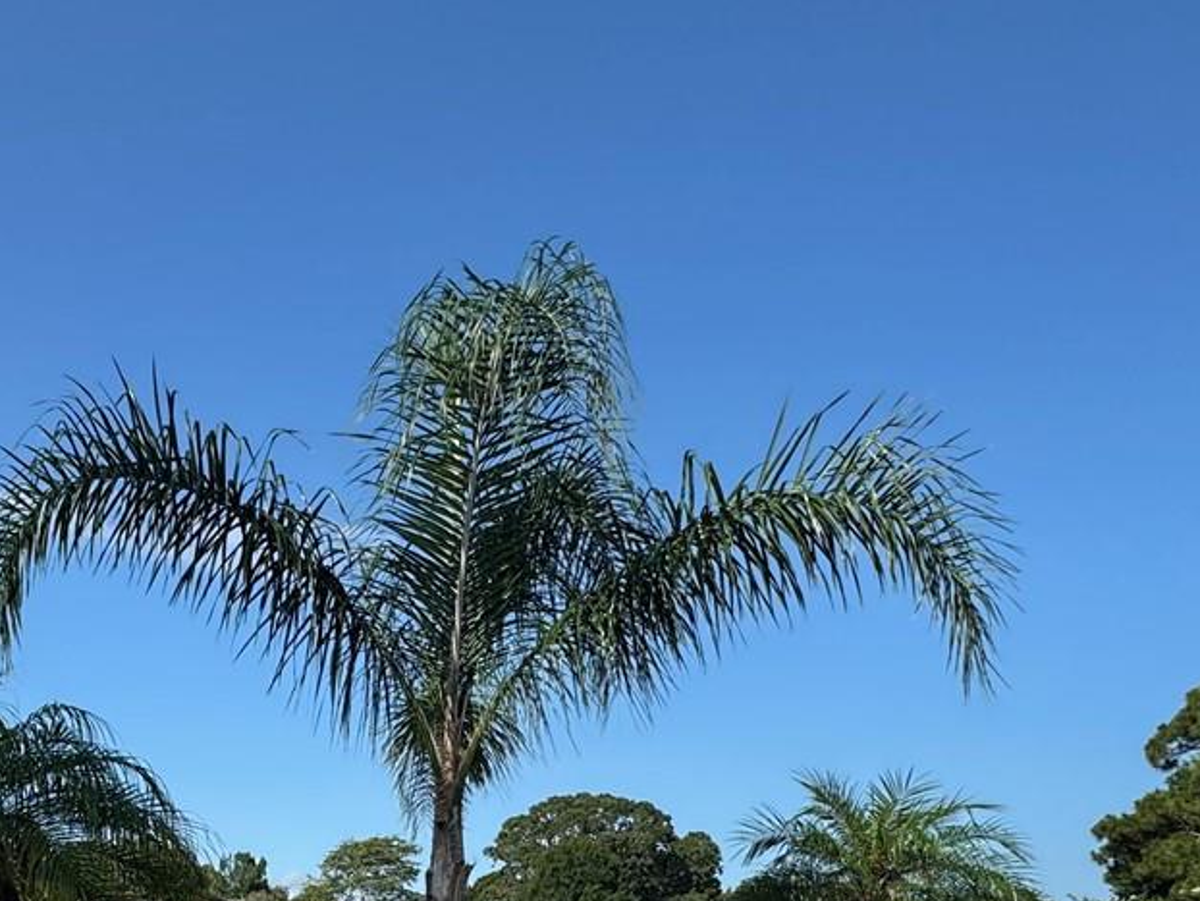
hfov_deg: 48.5
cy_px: 876
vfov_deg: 36.2
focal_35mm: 36
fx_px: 1248
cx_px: 245
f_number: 2.2
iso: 40
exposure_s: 1/1567
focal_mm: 2.22
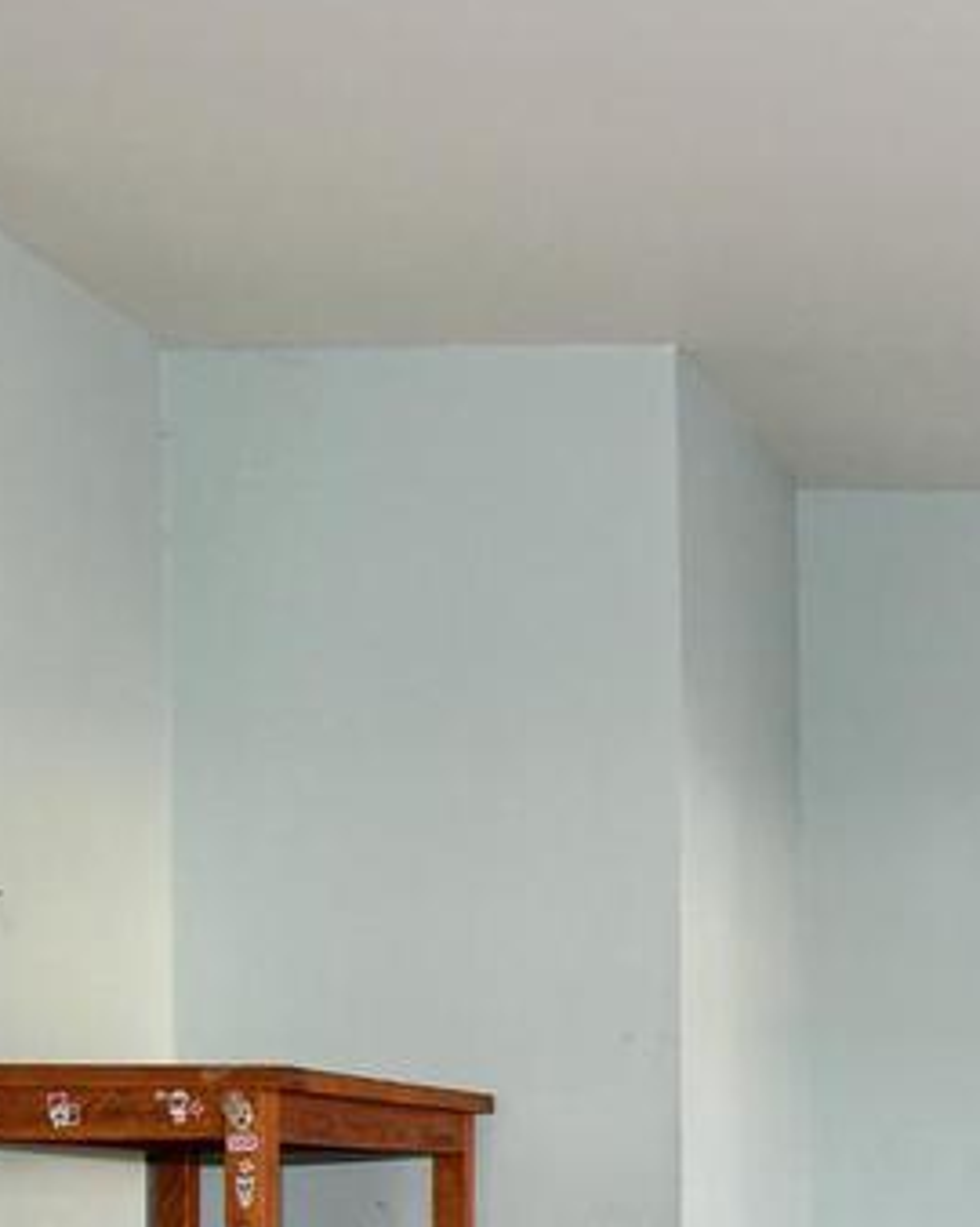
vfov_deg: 24.6
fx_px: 2613
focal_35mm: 72
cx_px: 1426
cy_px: 1347
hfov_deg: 18.9
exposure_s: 1/60
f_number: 4
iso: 400
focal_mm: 12
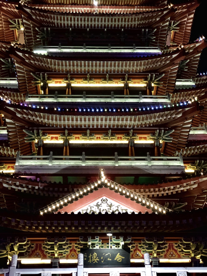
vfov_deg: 33.8
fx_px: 454
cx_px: 104
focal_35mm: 57
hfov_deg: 25.7
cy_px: 138
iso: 400
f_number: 2.8
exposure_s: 1/33
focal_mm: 6.6
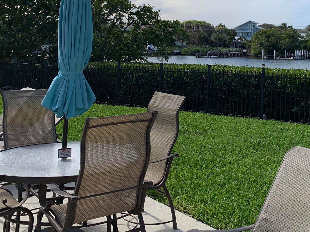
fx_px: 439
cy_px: 22
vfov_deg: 28.5
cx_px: 221
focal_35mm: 49
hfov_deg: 38.2
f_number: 1.8
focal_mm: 4.25
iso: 25
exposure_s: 1/4464
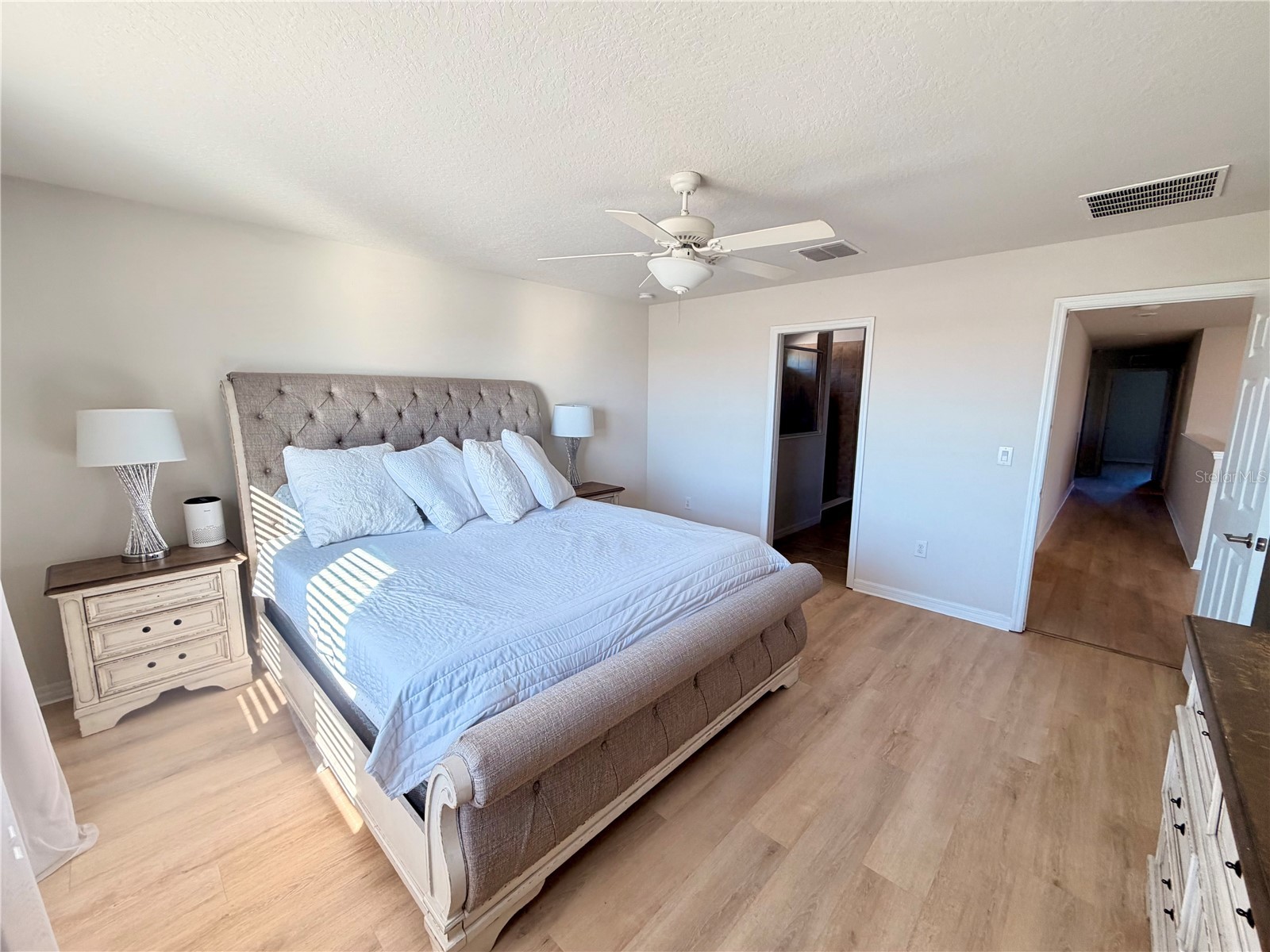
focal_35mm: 14
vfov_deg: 85.7
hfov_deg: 102.1
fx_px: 514
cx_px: 635
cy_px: 476
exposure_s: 1/121
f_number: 2.2
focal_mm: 2.22
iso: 200
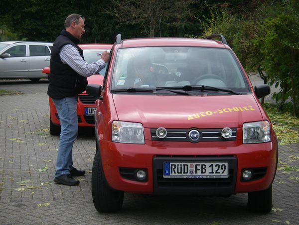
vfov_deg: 17.8
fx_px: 717
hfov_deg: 23.6
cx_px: 150
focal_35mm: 83
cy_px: 112
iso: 64
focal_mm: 13.8
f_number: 3.9
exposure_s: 1/125
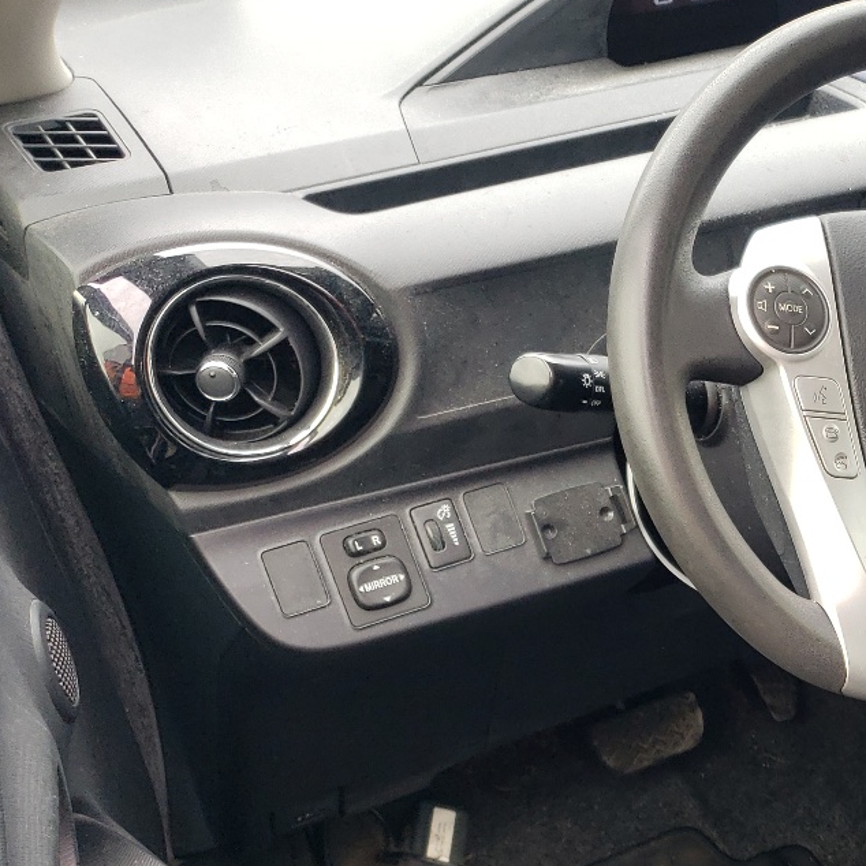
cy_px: 690
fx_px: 1642
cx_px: 1031
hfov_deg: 26.4
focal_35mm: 58
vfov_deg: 28.9
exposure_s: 1/137
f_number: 1.5
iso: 50
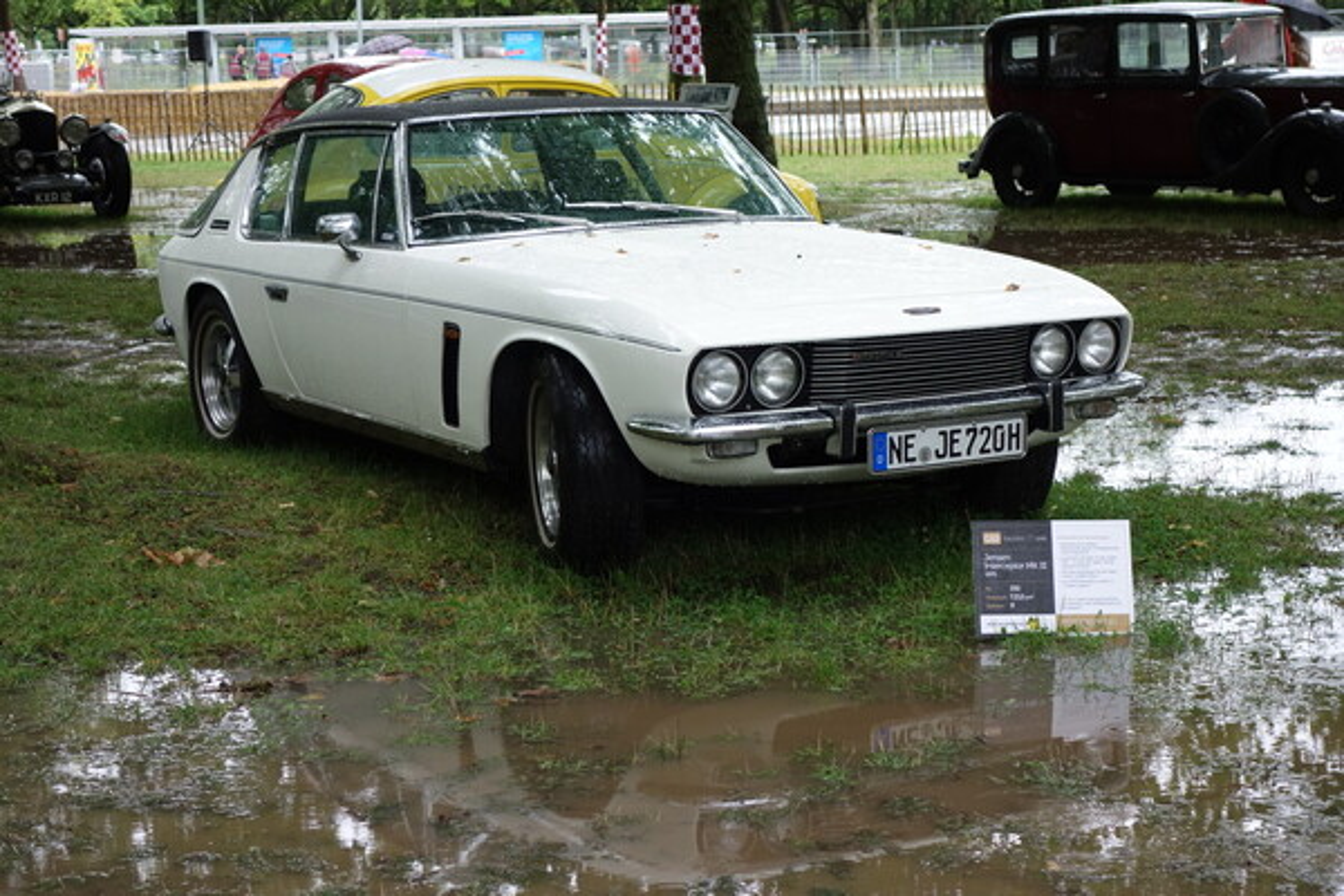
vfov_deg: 20.3
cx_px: 672
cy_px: 448
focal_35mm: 67
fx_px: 2501
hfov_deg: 30.1
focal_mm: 25.02
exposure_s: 1/80
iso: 200
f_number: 4
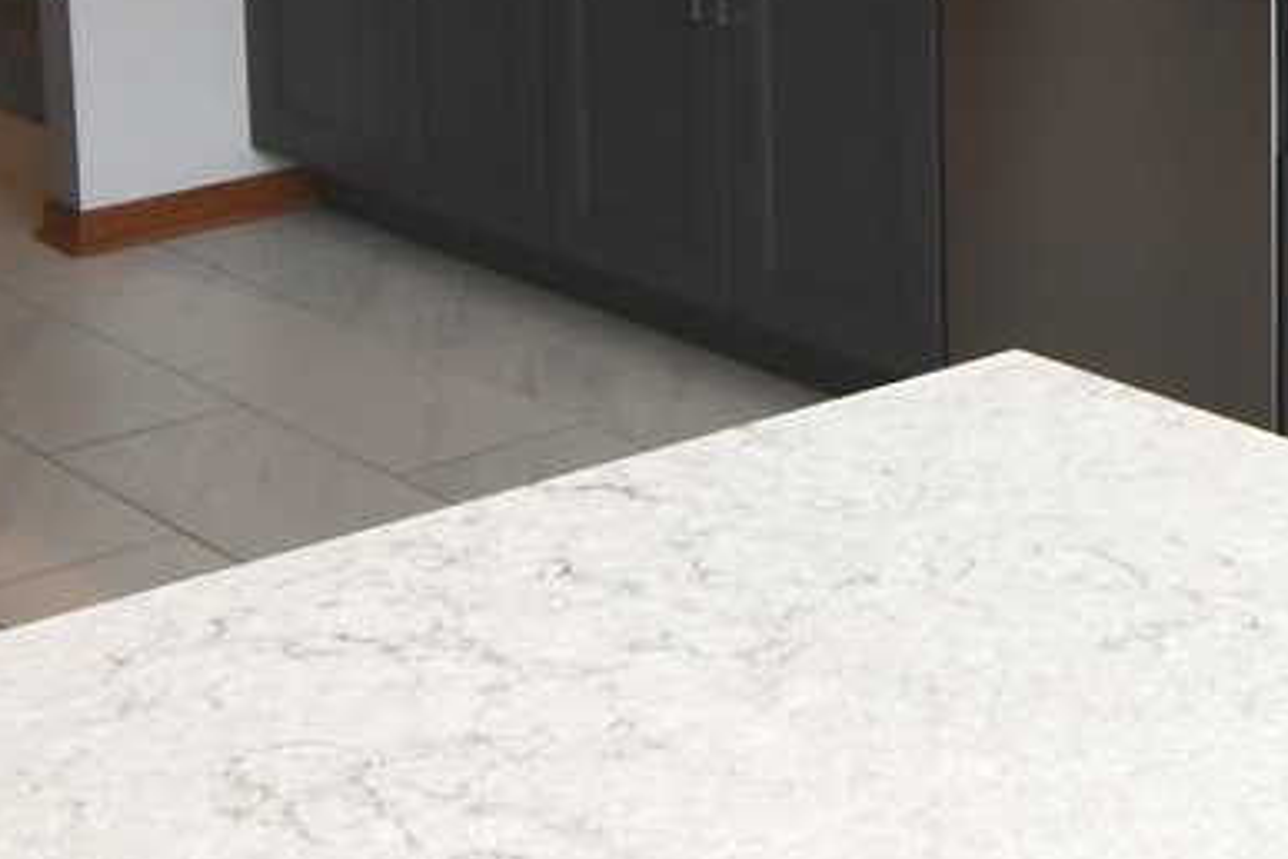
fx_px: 3148
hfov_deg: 22.5
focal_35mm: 88
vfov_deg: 14.9
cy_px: -250
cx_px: 1168
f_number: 5
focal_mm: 14
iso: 500
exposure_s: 1/60
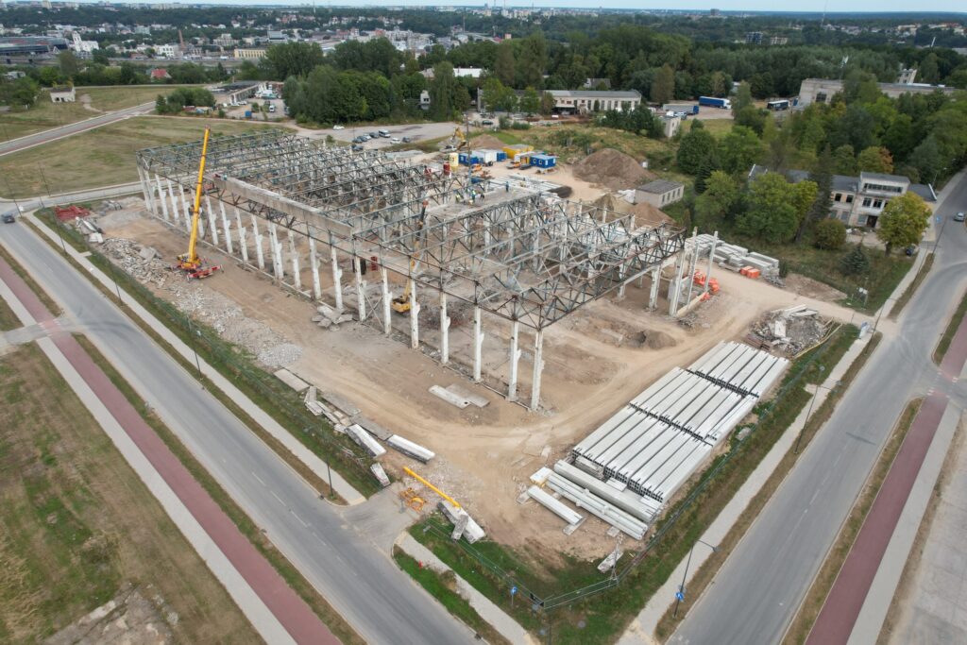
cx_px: 484
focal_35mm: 22
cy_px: 322
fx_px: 591
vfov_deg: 57.2
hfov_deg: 78.6
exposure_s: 1/1000
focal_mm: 8.38
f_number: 2.8
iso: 110
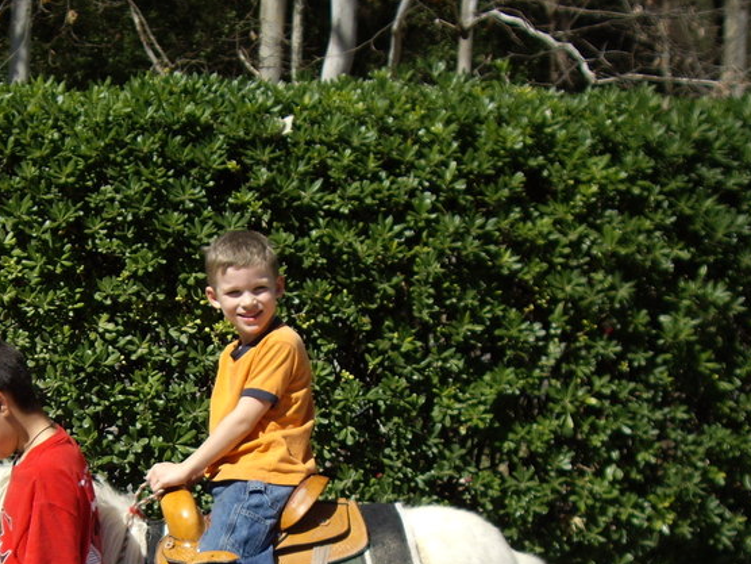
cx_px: 159
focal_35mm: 70
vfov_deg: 20.6
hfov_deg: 27.3
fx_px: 1519
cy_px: 503
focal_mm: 6.2
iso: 50
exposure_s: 1/1250
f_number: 2.7
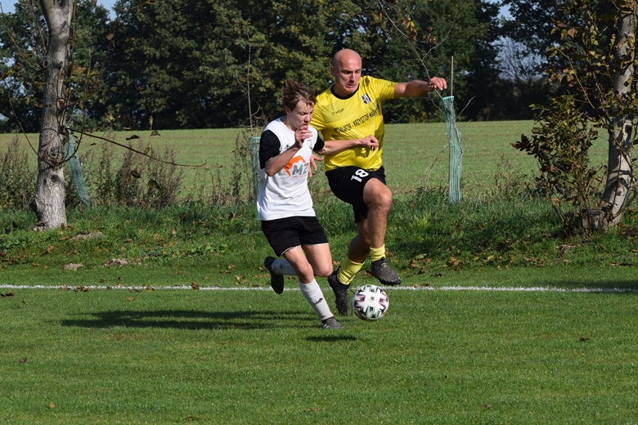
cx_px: 319
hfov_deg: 15.9
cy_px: 212
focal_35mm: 129
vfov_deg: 10.6
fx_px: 2286
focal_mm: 86
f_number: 7.1
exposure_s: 1/1600
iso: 400
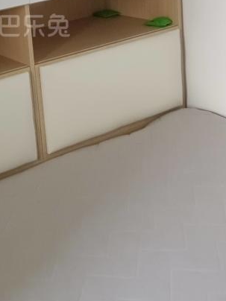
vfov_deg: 28.1
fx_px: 575
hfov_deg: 21.6
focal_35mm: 66
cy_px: 18
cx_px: 10
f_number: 1.89
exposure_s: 1/33.3
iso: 3289
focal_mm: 4.71
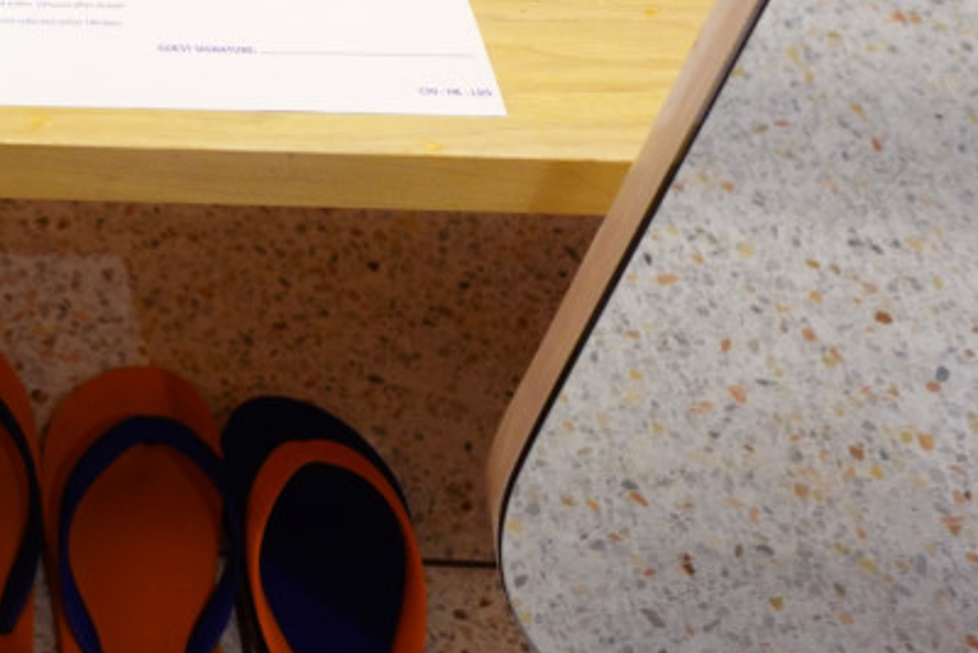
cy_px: 115
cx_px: -399
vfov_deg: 18.7
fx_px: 1957
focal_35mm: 72
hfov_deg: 23.6
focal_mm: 9.4
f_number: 1.8
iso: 250
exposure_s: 1/30
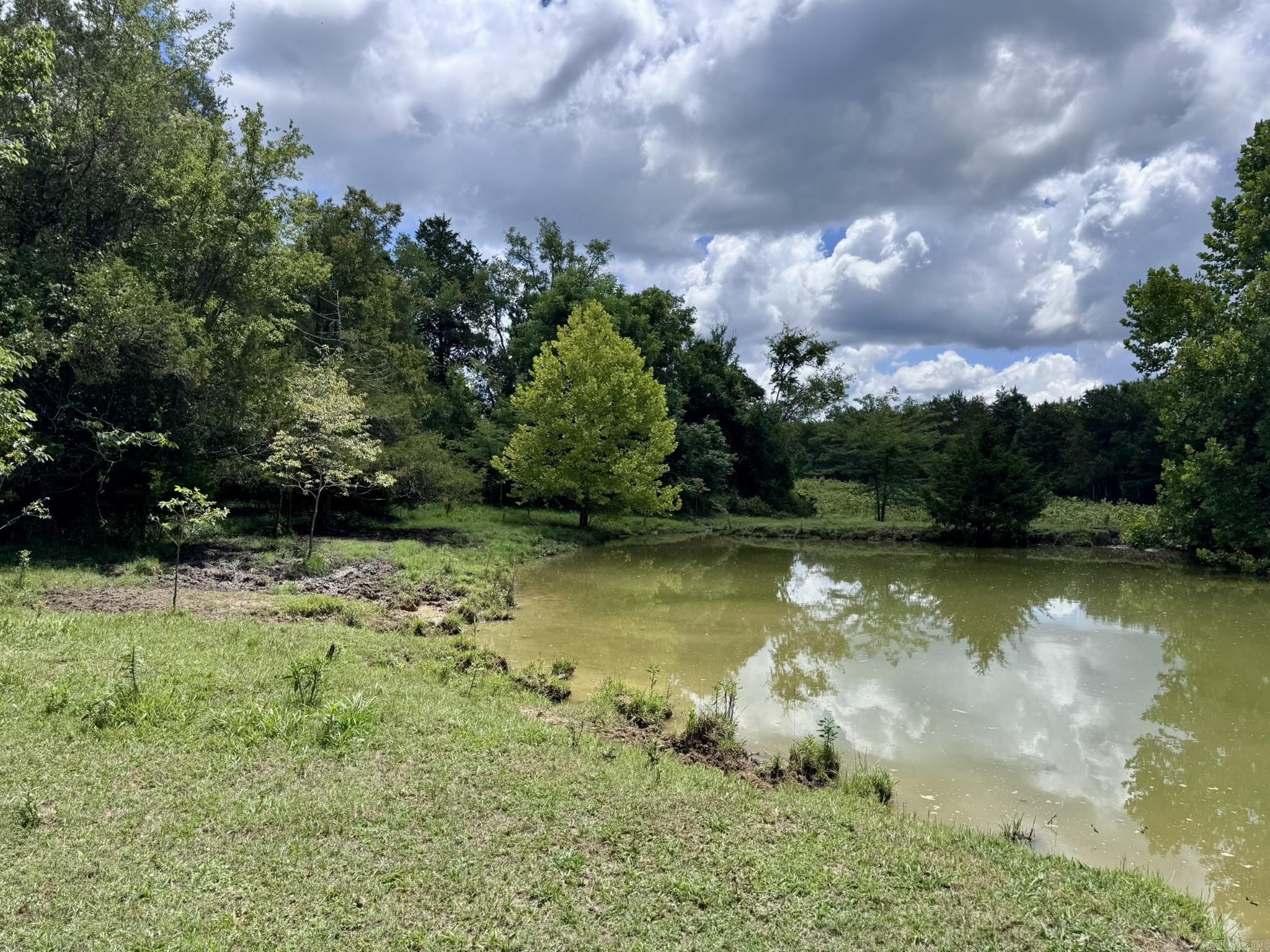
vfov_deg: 56.8
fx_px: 881
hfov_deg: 71.6
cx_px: 635
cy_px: 476
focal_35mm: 24
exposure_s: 1/5814
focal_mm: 6.76
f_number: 1.78
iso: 80
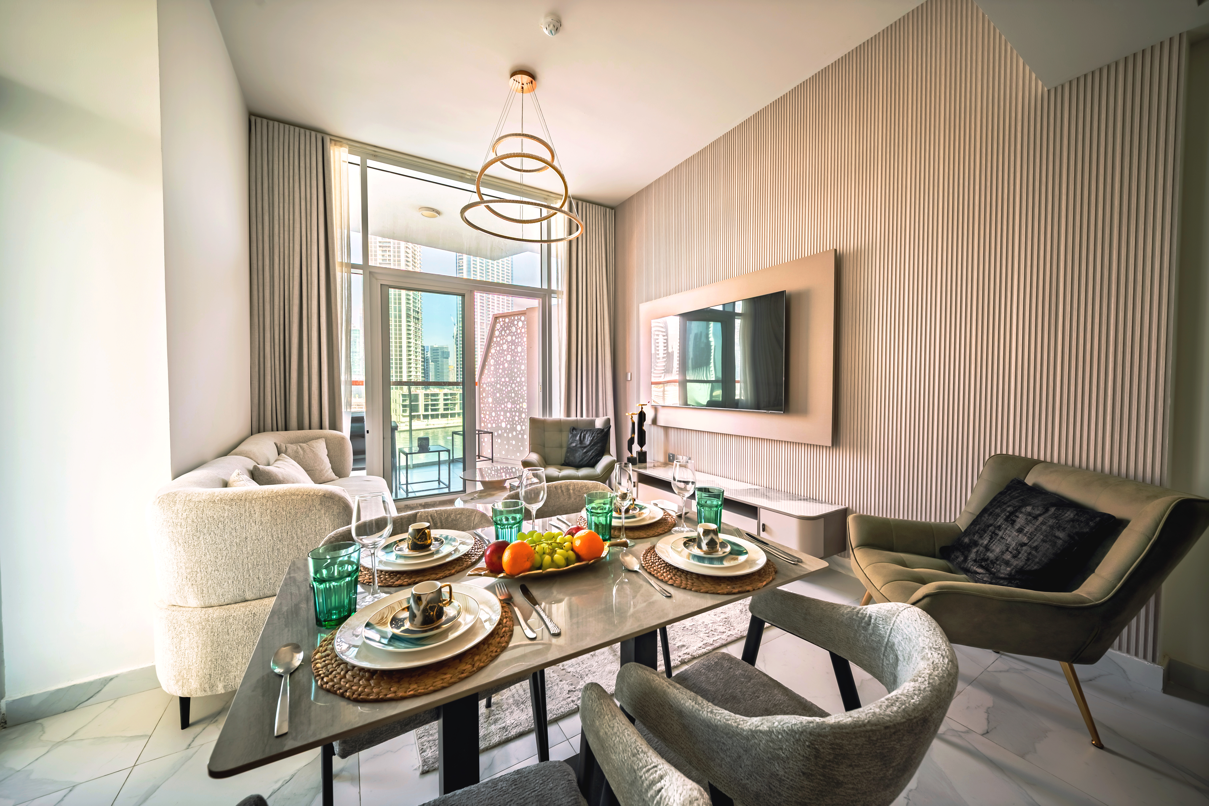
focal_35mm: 12
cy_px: 403
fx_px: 403
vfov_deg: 90.0
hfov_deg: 112.6
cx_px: 604
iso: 100
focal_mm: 12
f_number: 8
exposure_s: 1/250
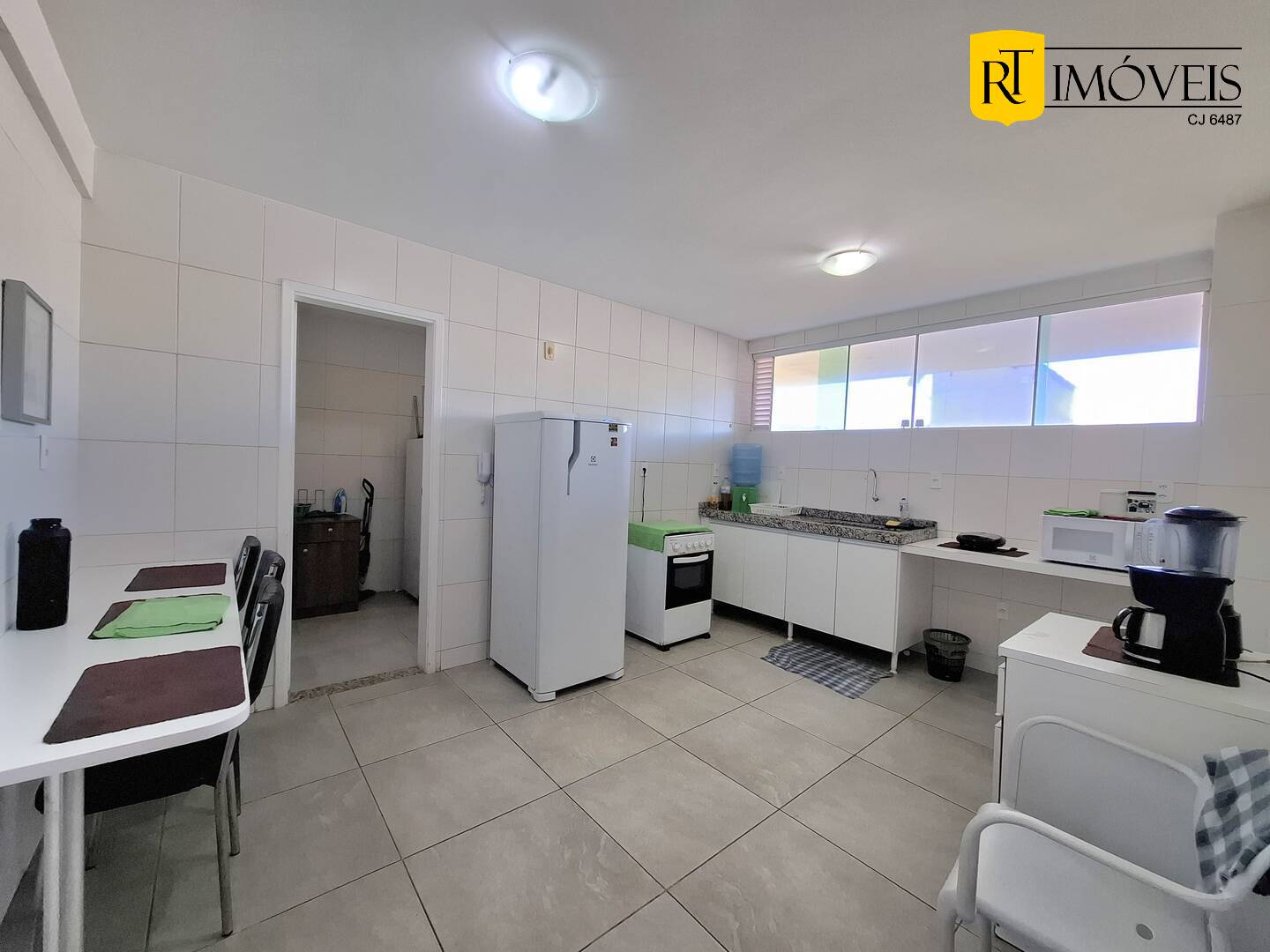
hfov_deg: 106.2
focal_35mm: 13
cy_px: 476
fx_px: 477
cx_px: 635
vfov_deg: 89.9
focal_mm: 1.74
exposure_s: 1/60.2
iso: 50
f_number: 2.2
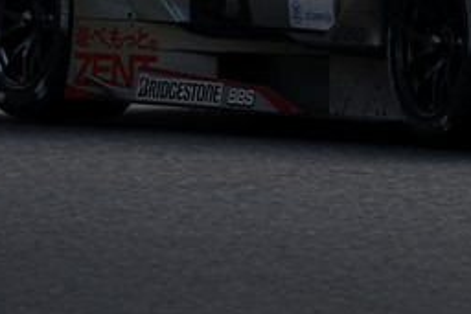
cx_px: 491
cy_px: -90
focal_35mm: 852
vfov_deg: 1.6
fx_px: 11153
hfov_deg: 2.4
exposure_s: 1/640
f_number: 8
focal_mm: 303
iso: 200
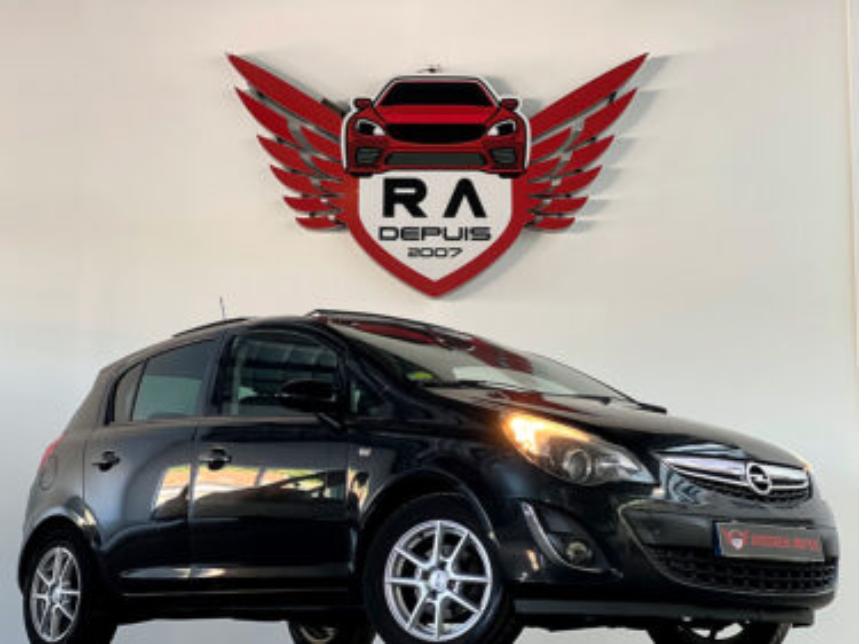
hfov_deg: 25.3
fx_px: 1910
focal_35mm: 77
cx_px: 430
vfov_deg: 19.1
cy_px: 322
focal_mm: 9
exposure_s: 1/40
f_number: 2.8
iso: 250
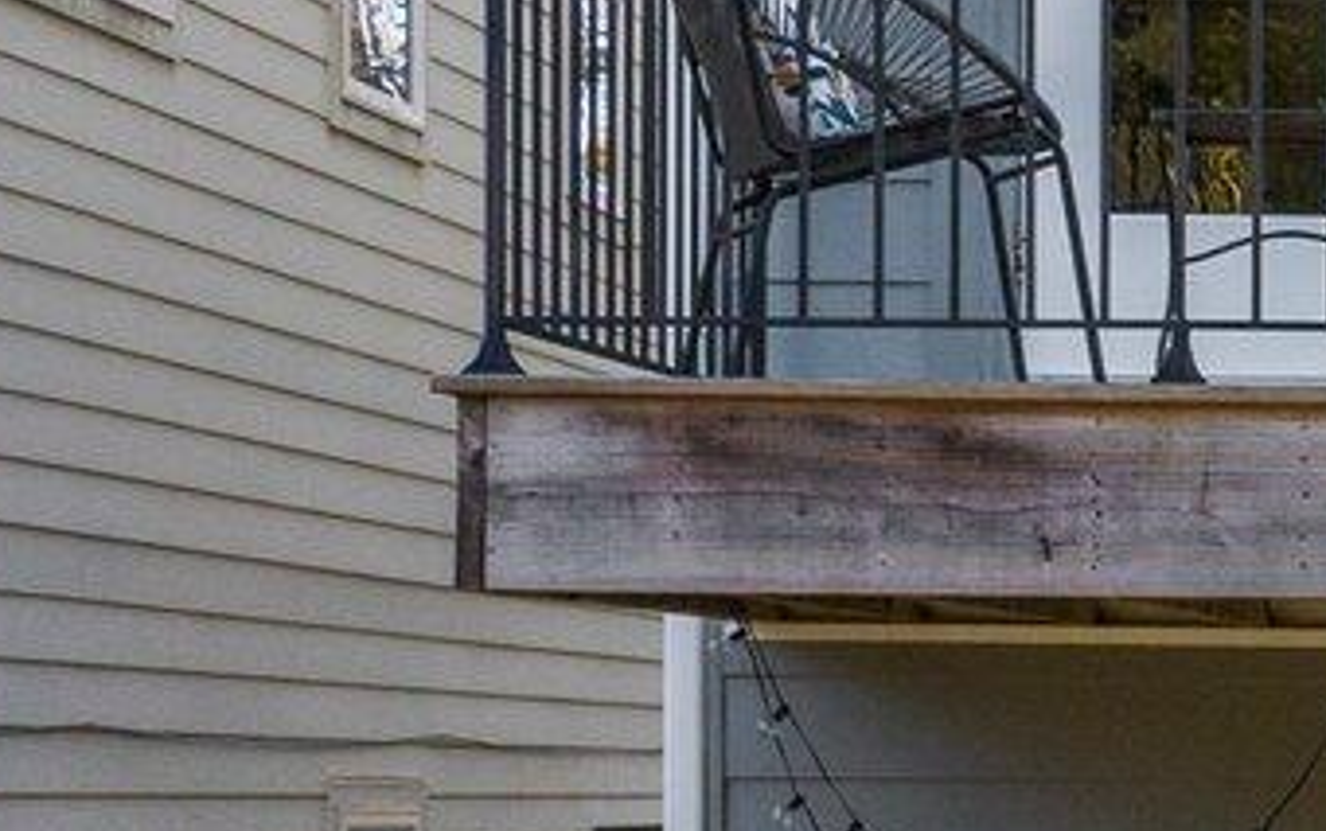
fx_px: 5533
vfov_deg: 8.5
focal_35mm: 153
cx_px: 2192
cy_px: 845
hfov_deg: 12.7
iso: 380
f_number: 2.8
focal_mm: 12.29
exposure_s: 1/200
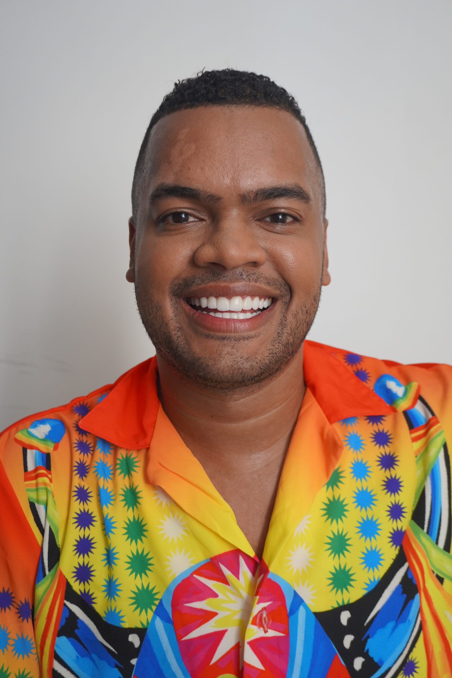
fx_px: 650
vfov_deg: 55.1
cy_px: 339
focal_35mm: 34
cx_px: 226
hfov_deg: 38.4
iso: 320
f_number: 4
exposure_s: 1/160
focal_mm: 23
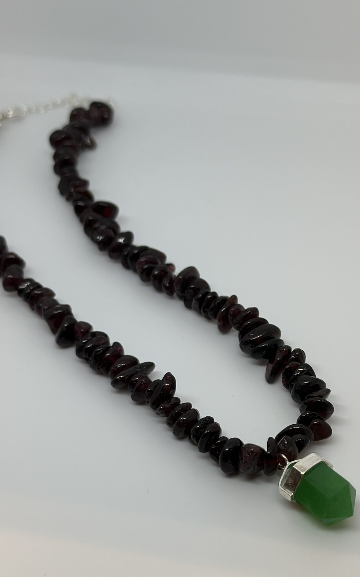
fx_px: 801
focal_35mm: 51
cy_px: 288
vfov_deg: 39.6
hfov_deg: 25.3
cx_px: 193
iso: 80
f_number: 1.78
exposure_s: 1/444
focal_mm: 6.86
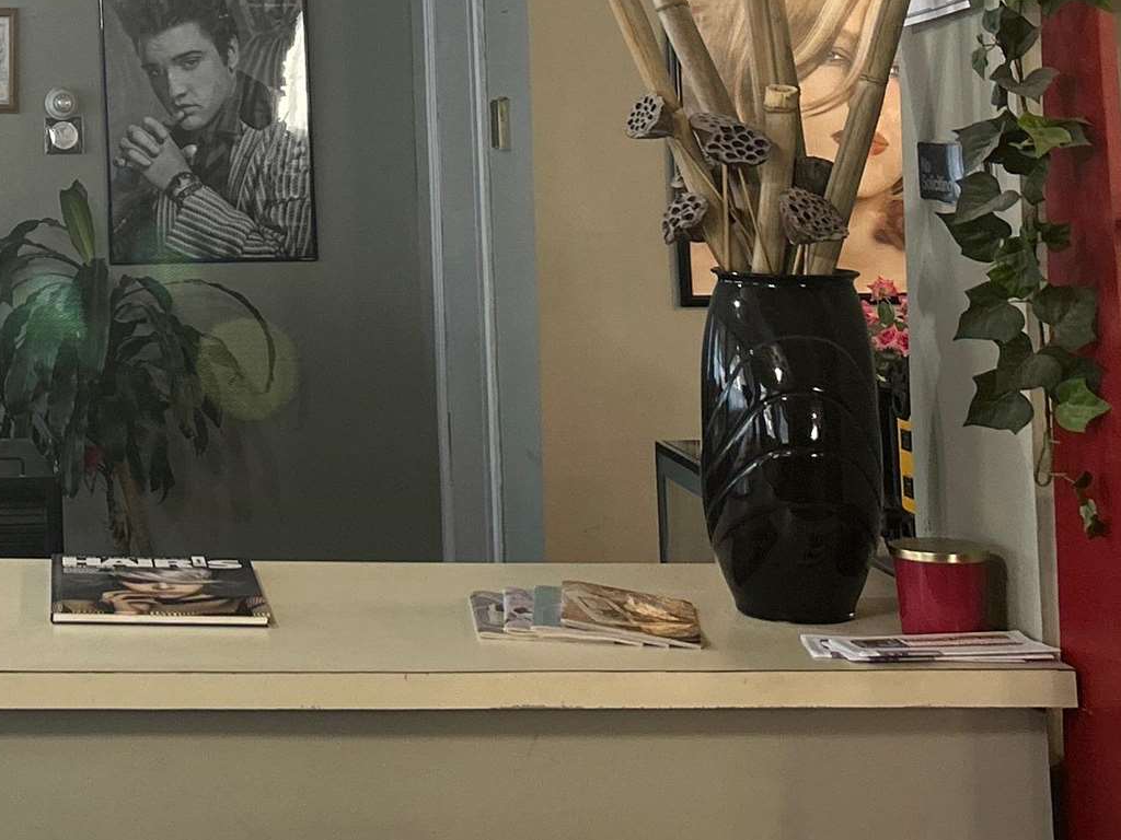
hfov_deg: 23.2
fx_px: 2526
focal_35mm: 78
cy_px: -167
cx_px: -166
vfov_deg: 18.0
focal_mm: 5.7
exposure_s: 1/120
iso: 100
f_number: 1.5
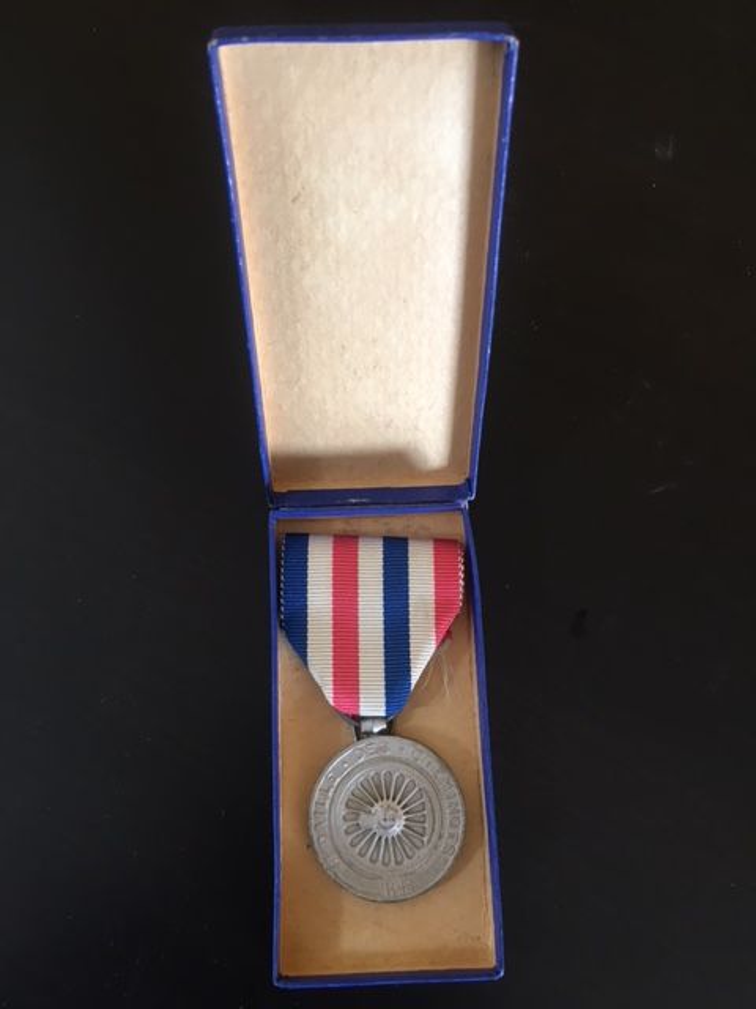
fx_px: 844
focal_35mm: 29
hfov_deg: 48.2
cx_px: 378
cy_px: 504
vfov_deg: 61.7
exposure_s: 1/33
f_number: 2.2
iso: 100
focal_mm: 4.15
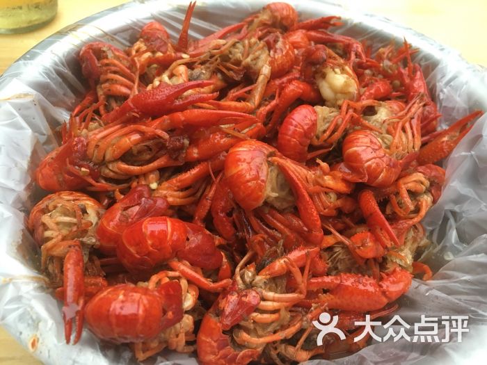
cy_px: 182
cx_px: 244
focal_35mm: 29
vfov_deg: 48.2
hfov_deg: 61.7
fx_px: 408
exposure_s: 1/33
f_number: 2.2
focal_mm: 4.15
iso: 160
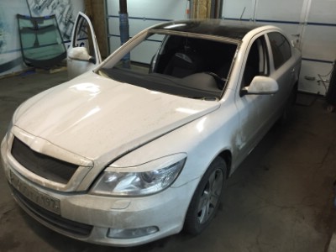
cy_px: 126
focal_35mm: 29
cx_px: 168
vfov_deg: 48.2
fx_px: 281
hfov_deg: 61.7
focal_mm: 4.15
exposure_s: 1/33
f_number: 2.2
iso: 125
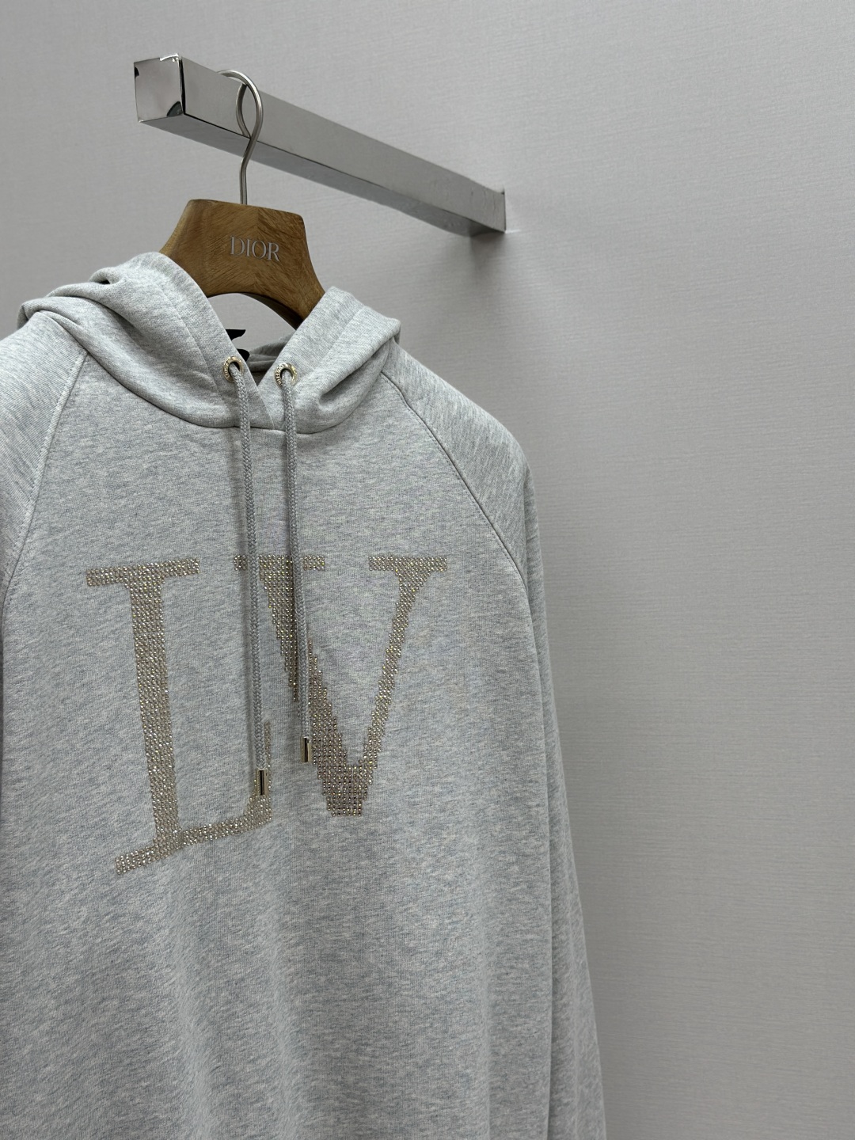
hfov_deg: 30.3
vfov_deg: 39.7
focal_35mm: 48
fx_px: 1581
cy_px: 570
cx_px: 428
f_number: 1.78
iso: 80
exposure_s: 1/426
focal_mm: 6.86
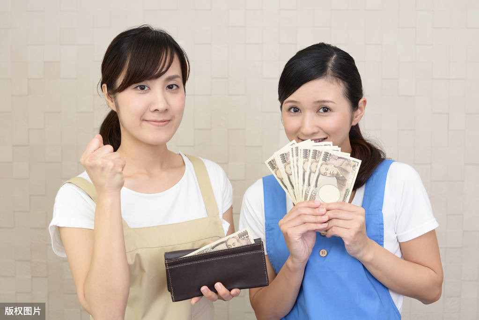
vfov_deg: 27.0
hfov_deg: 39.6
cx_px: 240
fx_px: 666
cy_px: 160
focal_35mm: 50
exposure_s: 1/160
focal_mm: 50
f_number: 5.6
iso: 160
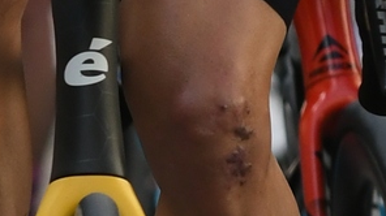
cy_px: 73
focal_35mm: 1966
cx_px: 44
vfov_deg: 0.6
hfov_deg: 1.1
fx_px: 20103
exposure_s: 1/1250
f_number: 4
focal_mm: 185
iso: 500
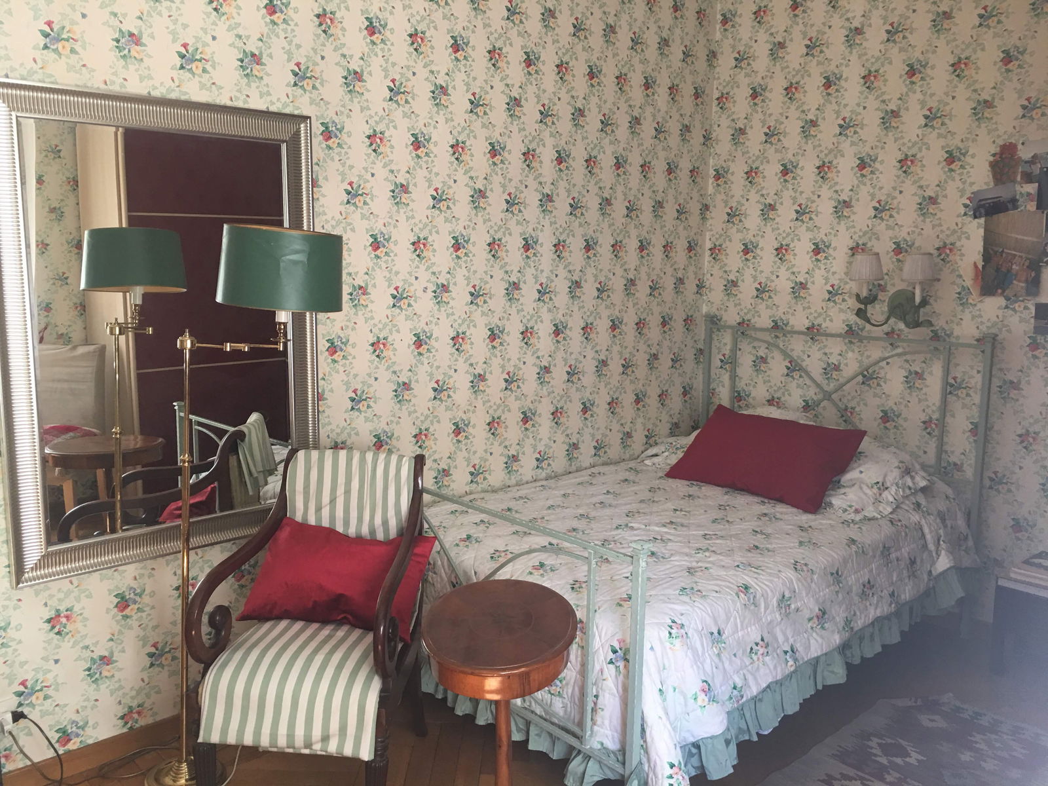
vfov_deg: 48.2
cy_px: 393
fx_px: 878
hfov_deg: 61.7
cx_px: 524
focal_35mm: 29
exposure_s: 1/17
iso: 50
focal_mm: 4.15
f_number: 2.2
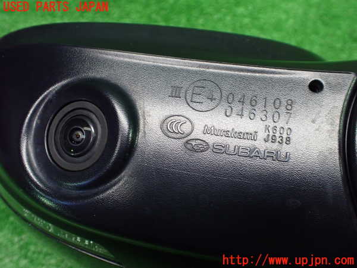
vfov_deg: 46.8
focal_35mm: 30
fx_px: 309
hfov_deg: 60.0
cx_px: 178
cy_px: 134
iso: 800
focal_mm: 5.4
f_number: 2.3
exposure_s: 1/100
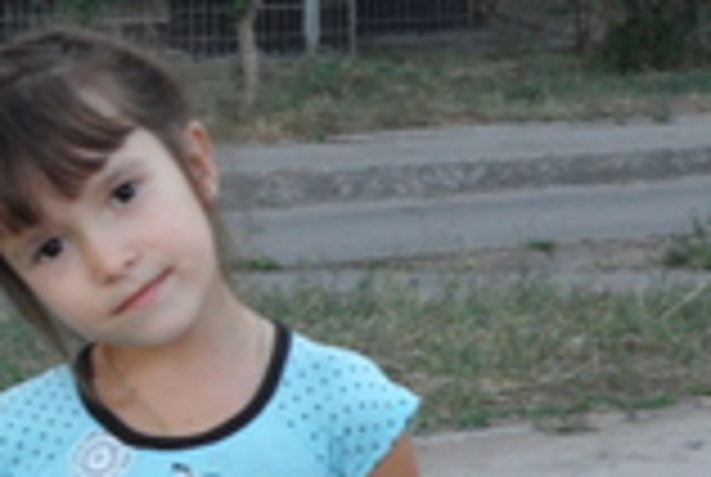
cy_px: 821
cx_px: 306
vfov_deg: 7.2
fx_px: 3720
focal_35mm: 188
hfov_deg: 10.9
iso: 100
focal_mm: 9.3
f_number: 5
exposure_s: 1/60
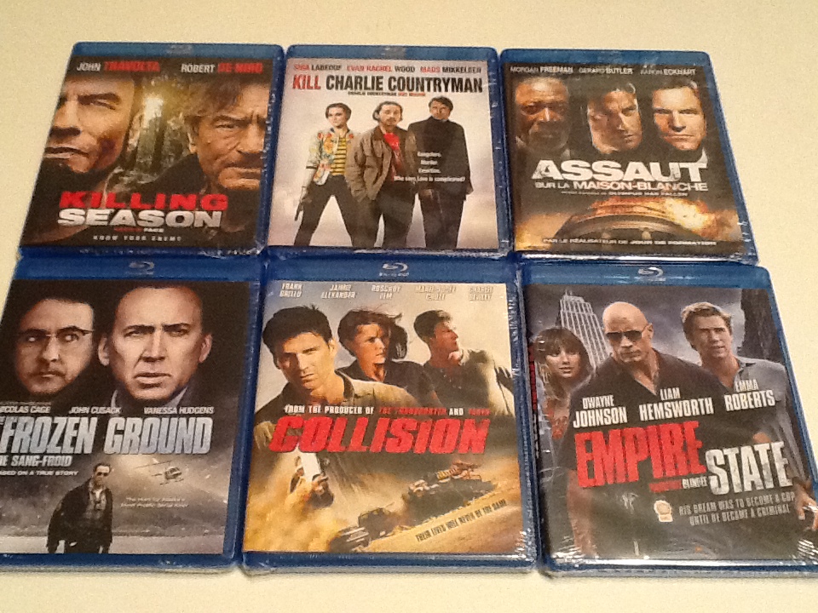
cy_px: 306
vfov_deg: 32.9
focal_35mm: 44
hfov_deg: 42.9
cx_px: 409
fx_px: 1040
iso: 250
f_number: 2.4
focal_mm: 2.03
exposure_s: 1/30
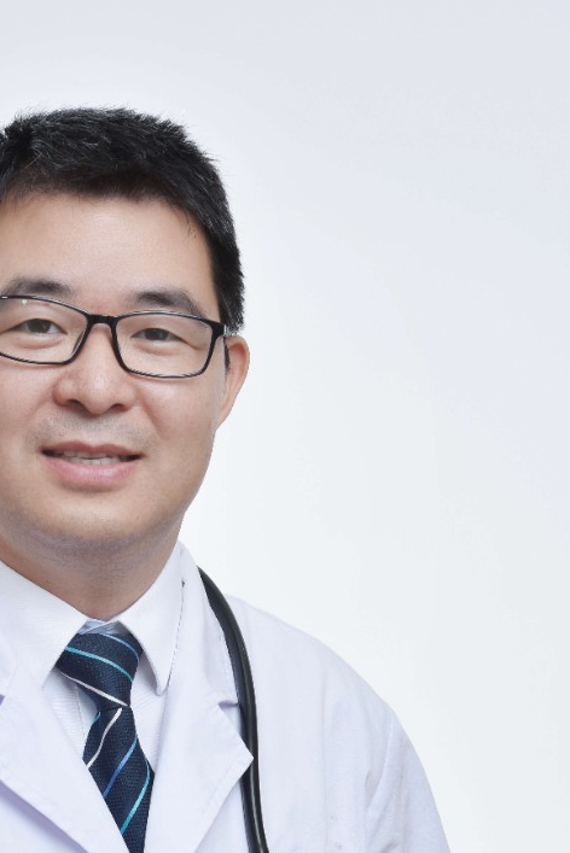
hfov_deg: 7.6
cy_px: 799
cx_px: 58
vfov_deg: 11.3
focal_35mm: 180
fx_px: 4270
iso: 100
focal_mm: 85
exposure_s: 1/60
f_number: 9
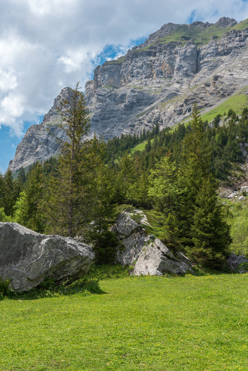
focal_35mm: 48
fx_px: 495
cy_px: 186
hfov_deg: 28.1
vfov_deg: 41.1
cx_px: 124
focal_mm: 48
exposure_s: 1/250
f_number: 8
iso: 100
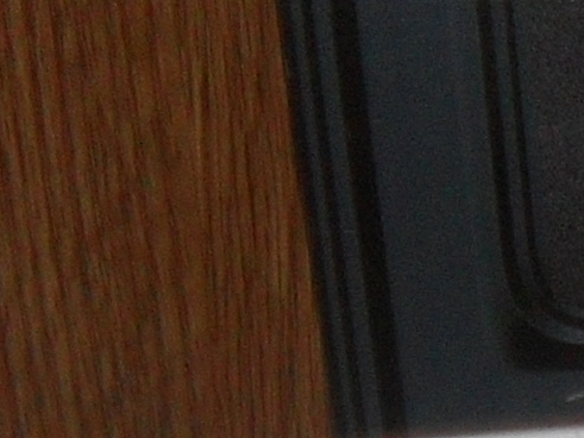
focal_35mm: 219
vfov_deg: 6.4
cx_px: 1663
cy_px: 1133
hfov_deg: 8.0
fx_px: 3694
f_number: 3.2
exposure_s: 1/45
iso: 200
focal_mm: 6.3
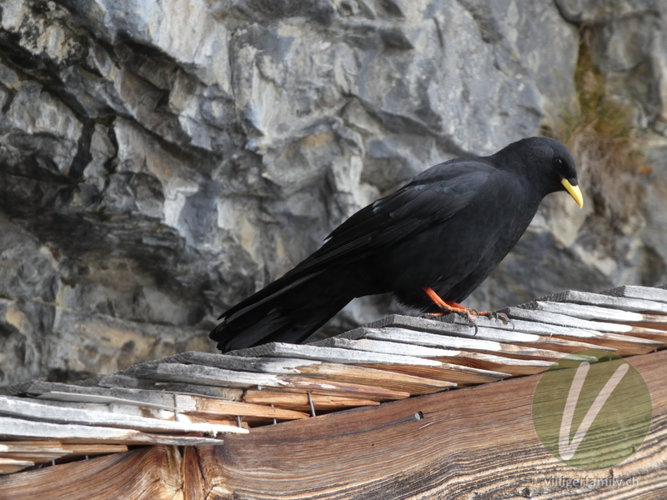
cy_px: 250
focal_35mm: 274
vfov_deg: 5.4
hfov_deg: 7.2
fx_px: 5280
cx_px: 334
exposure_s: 1/80
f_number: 5.5
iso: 160
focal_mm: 49.1
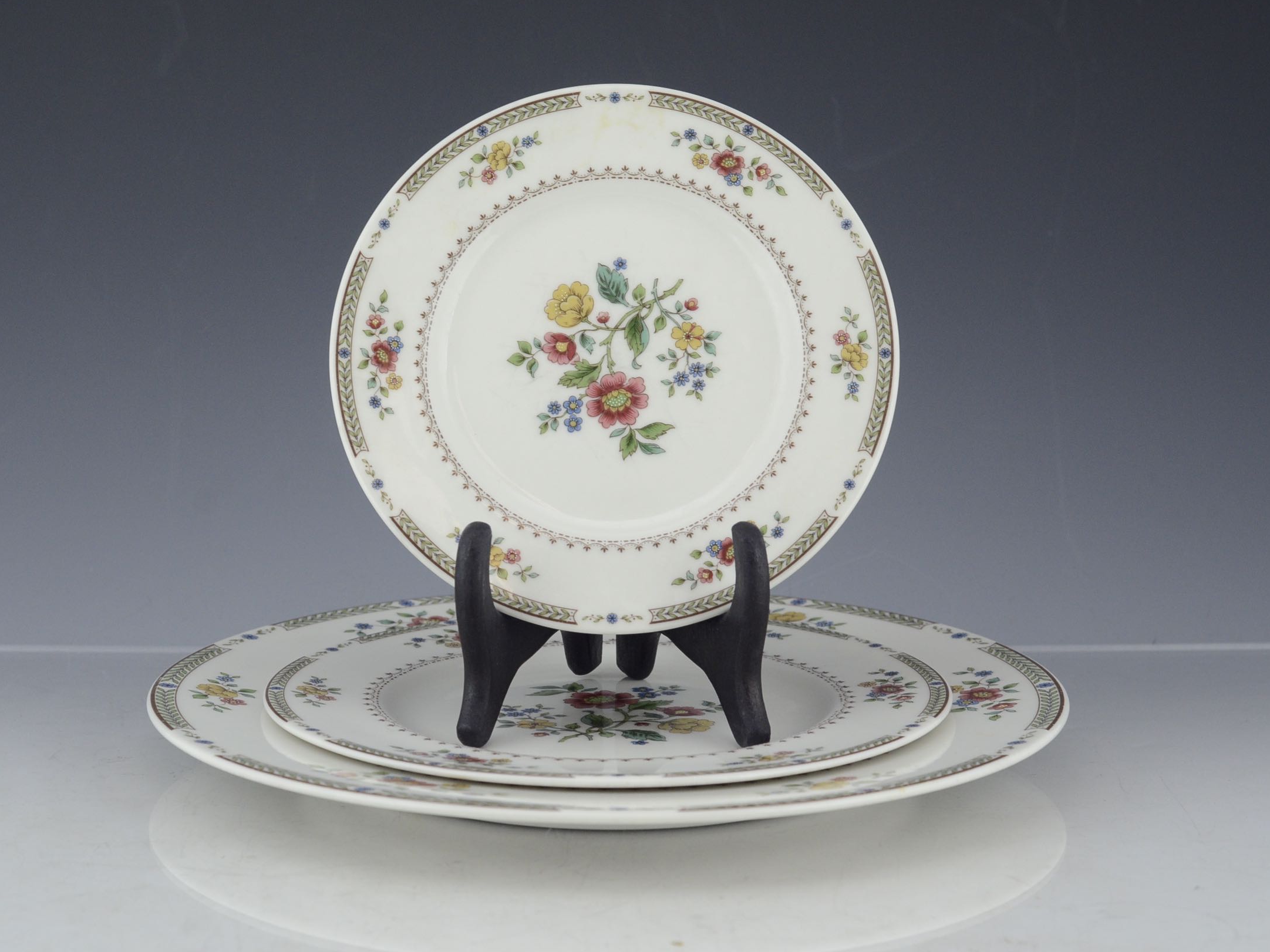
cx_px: 600
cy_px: 474
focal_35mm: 82
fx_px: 3008
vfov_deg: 18.0
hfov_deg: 23.8
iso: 800
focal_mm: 50
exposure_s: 1/125
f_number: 5.6
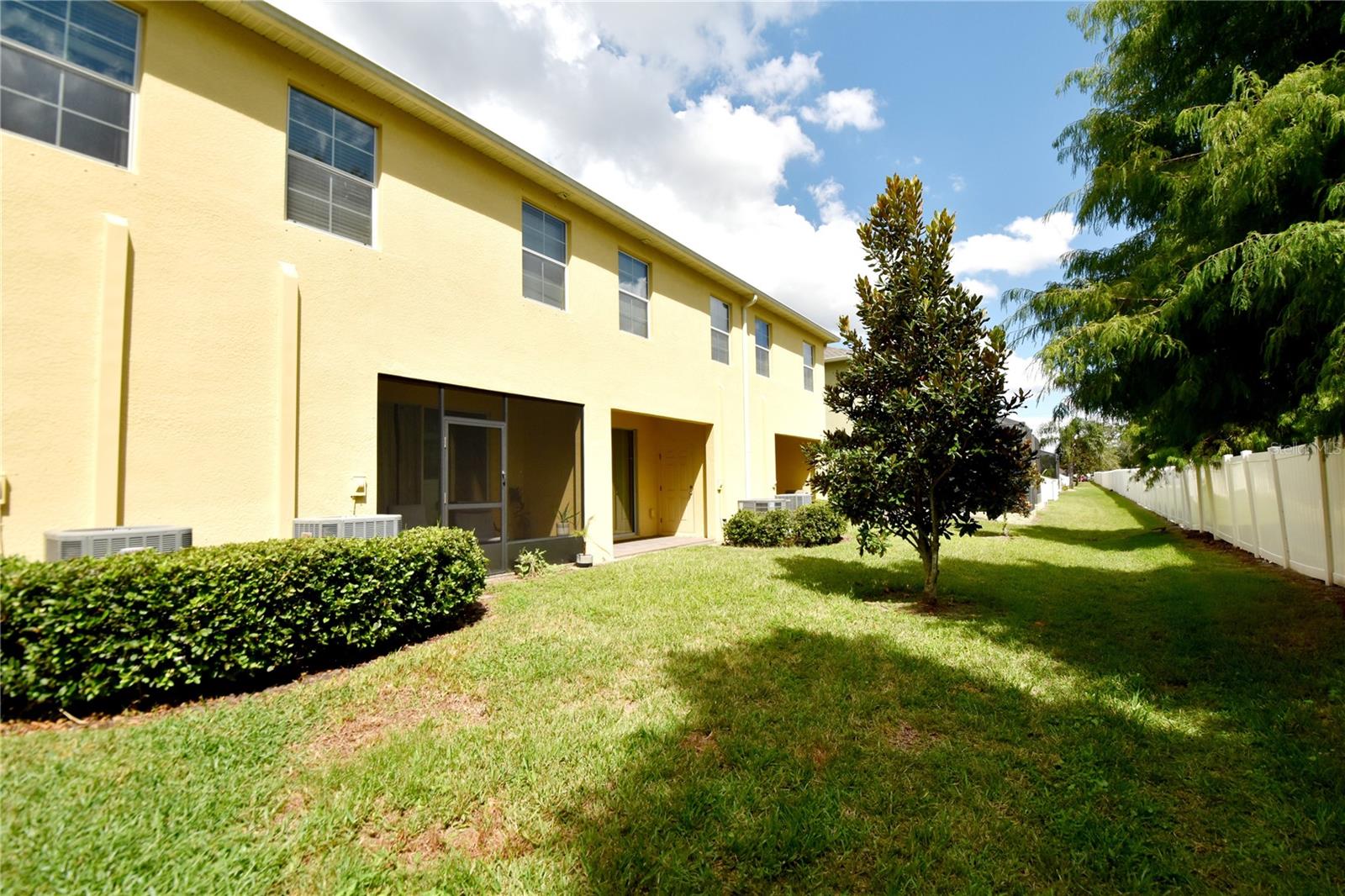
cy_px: 448
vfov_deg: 77.3
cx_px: 672
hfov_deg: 100.4
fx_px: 560
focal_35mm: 15
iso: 400
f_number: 5.6
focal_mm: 10
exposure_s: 1/1667
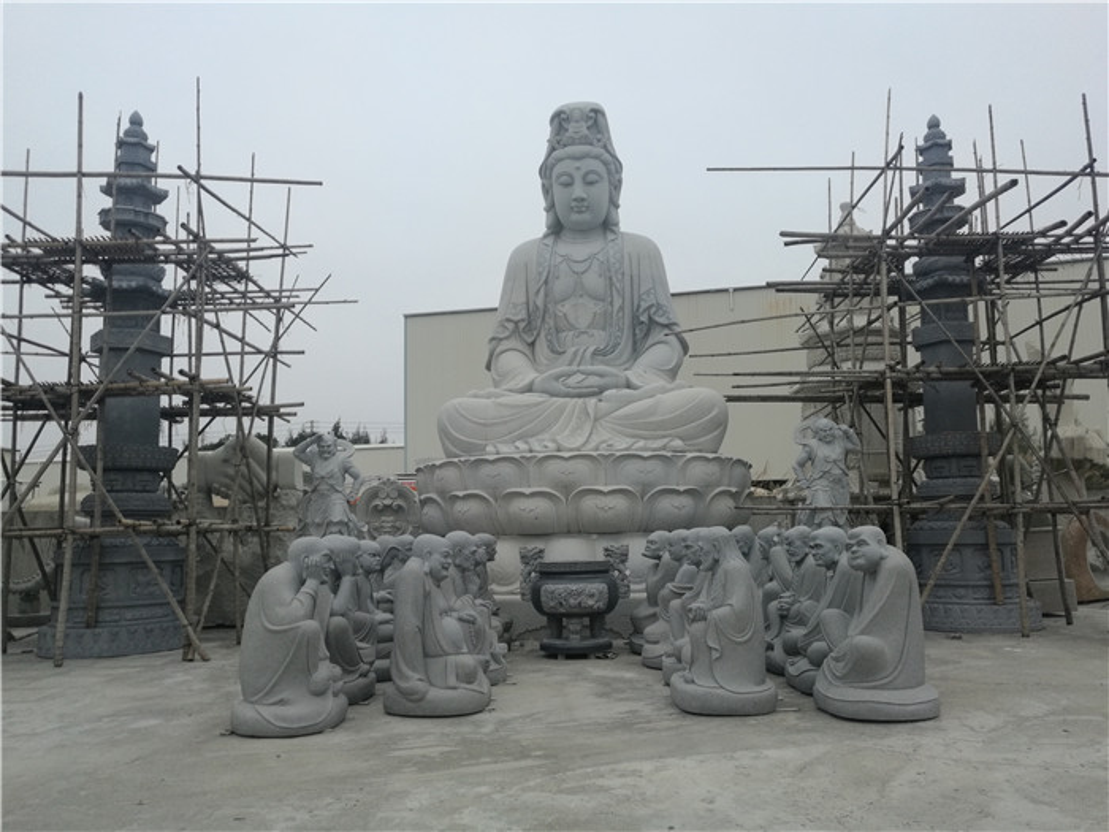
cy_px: 416
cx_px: 554
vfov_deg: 51.4
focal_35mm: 27
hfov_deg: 65.3
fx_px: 865
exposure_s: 1/50
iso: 80
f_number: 2
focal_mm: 4.04
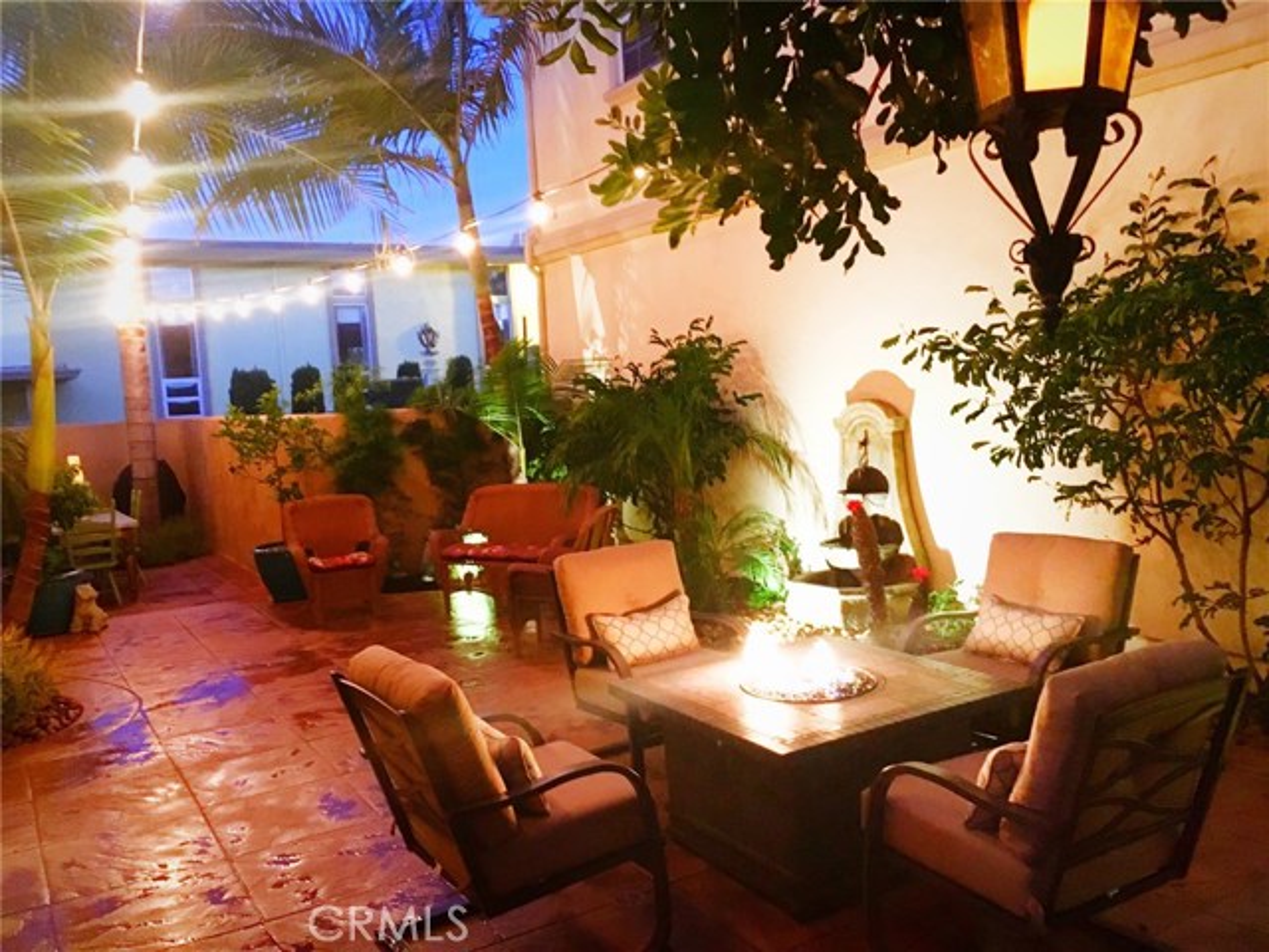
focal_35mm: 29
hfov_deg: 61.7
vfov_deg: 48.2
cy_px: 476
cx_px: 634
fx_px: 1063
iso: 500
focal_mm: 4.15
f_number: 2.2
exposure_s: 1/15
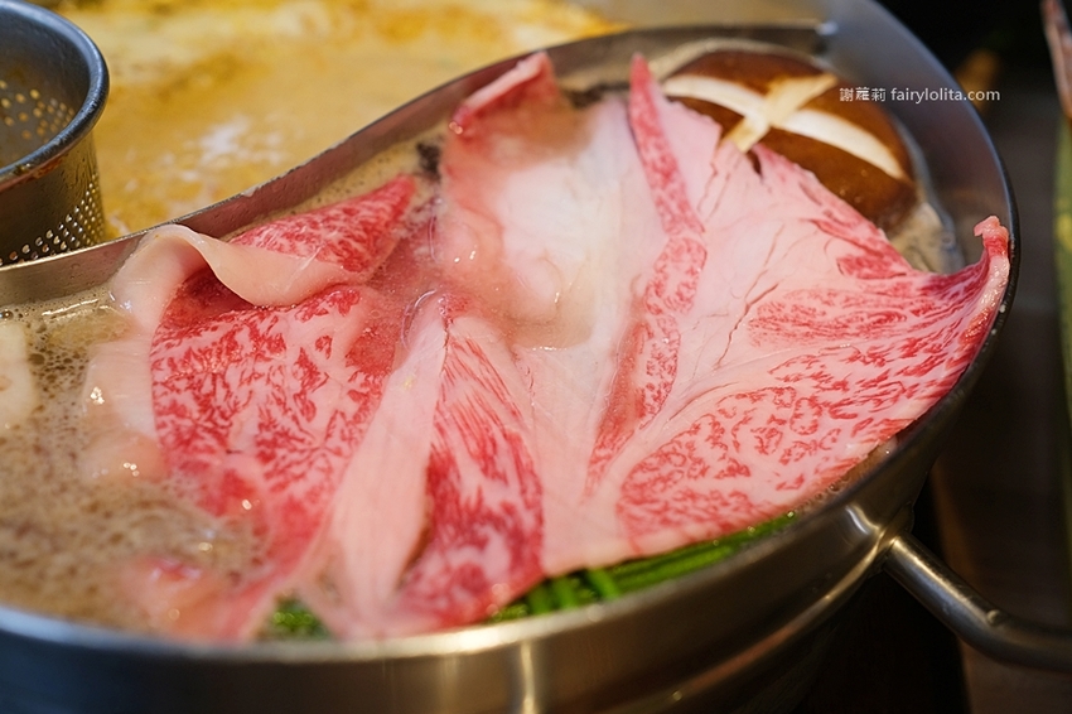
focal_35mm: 35
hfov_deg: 54.5
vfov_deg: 37.8
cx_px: 536
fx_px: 1042
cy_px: 357
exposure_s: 1/75
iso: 320
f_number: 3.2
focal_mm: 23
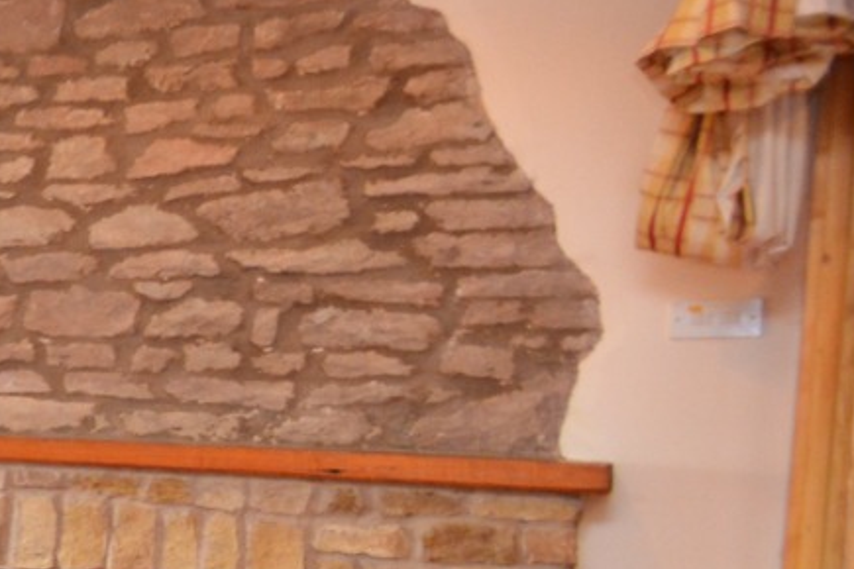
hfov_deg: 18.8
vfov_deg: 21.8
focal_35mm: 62
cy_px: 388
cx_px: -879
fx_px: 1471
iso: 1400
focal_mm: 10
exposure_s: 1/60
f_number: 4
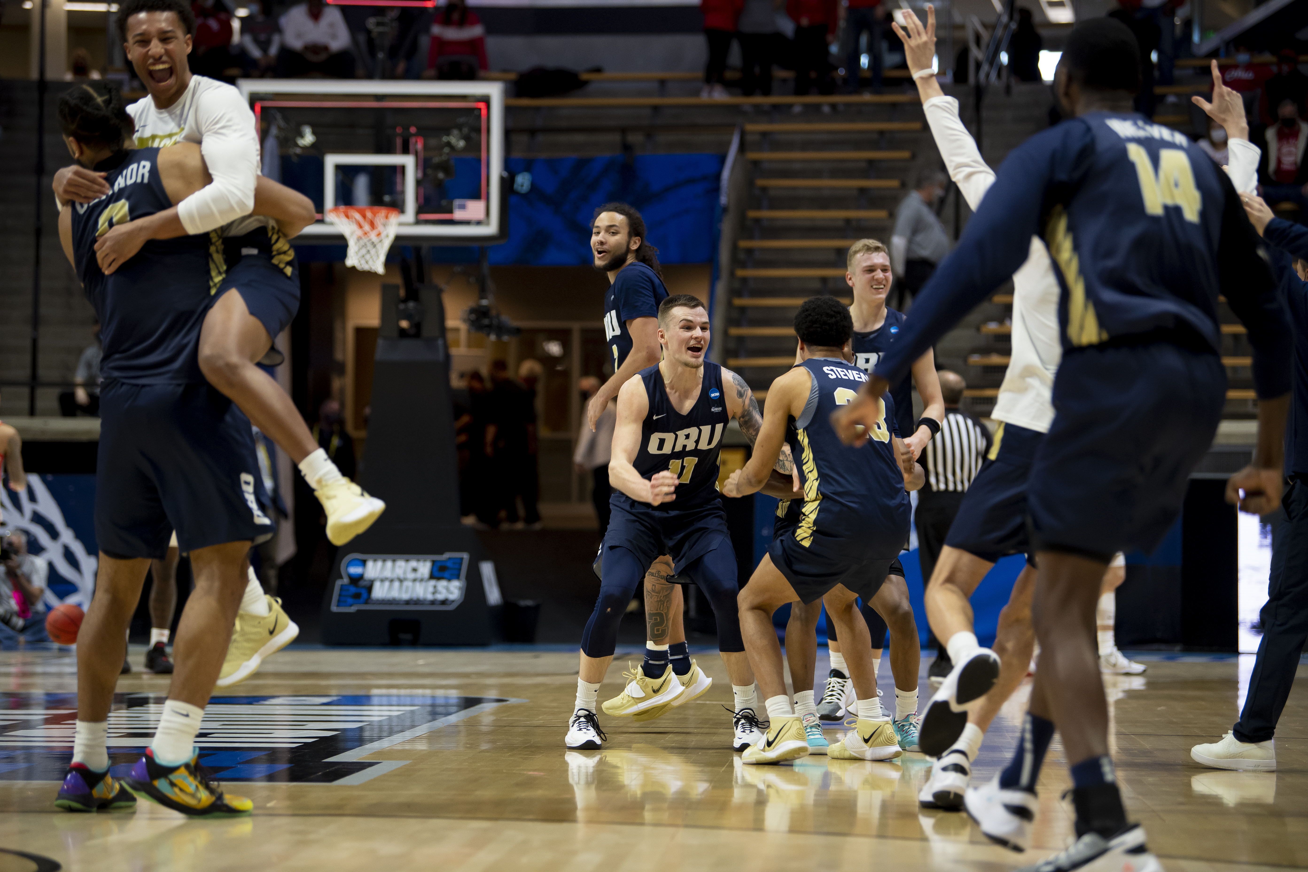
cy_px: 436
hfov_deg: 16.4
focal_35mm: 125
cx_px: 654
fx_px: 4541
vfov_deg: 11.0
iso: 2500
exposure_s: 1/1000
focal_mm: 125
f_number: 2.8
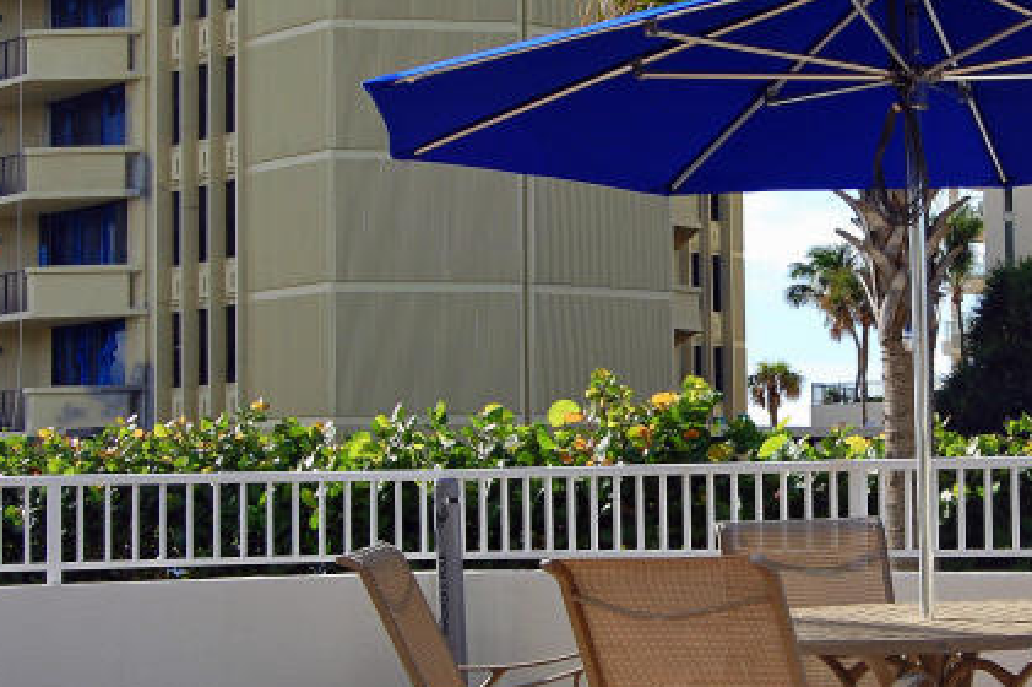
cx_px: 789
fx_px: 2062
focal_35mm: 72
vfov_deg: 18.9
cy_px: 368
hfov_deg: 27.7
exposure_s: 1/250
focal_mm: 28
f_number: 10
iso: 360
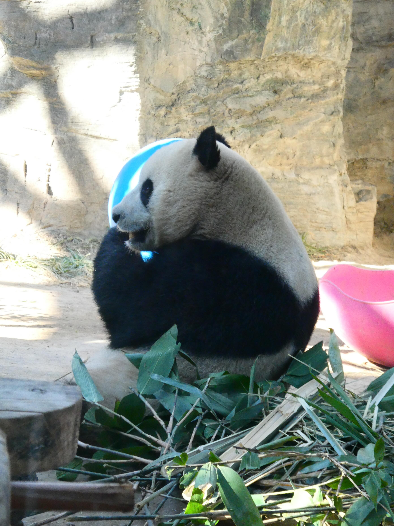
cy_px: 263
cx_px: 197
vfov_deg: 8.6
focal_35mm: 231
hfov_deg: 6.4
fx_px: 3506
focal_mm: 41.4
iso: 500
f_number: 5.6
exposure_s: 1/80
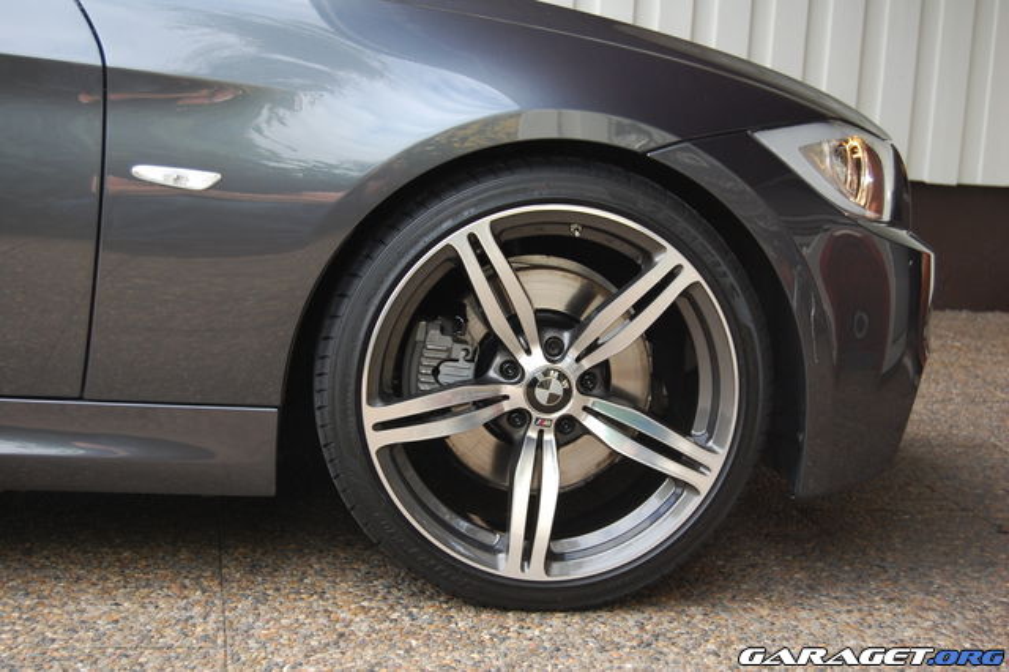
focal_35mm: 57
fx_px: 1597
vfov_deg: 23.8
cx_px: 504
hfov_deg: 35.1
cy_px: 336
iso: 400
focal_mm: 38
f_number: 5
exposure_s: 1/100
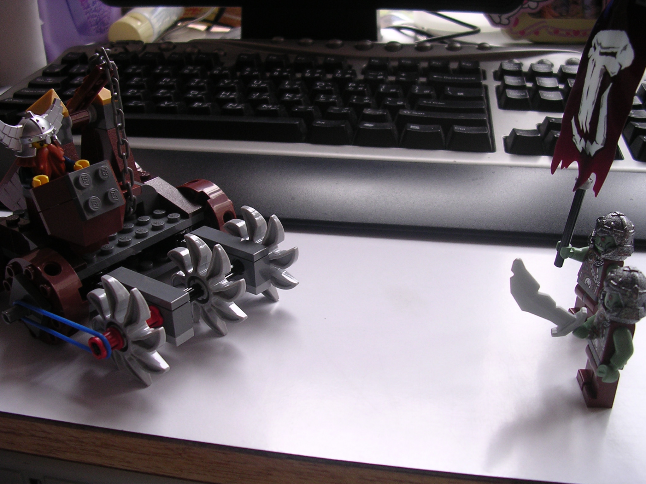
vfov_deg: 37.7
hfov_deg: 49.0
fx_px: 709
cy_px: 242
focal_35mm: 38
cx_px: 323
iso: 100
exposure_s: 1/27.6
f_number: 2.8
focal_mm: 5.8
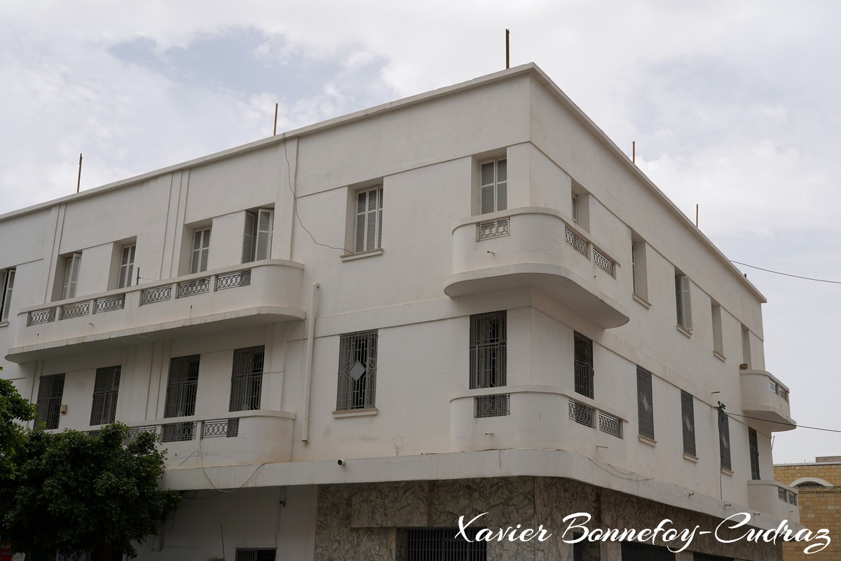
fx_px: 934
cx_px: 420
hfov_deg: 48.5
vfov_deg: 33.4
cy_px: 280
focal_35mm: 40
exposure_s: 1/320
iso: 100
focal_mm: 40
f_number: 8
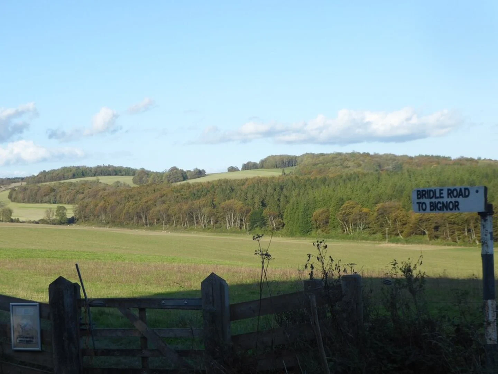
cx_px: 249
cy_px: 187
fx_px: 777
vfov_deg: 27.0
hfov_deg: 35.5
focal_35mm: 54
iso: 80
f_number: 4.1
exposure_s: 1/500
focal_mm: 9.6
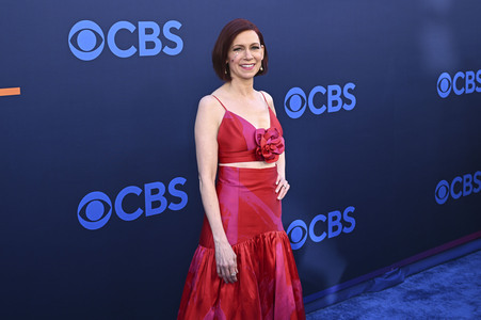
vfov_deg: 35.0
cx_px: 240
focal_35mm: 38
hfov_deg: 50.7
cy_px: 160
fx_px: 507
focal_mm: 38
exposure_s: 1/200
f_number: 5.6
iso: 320
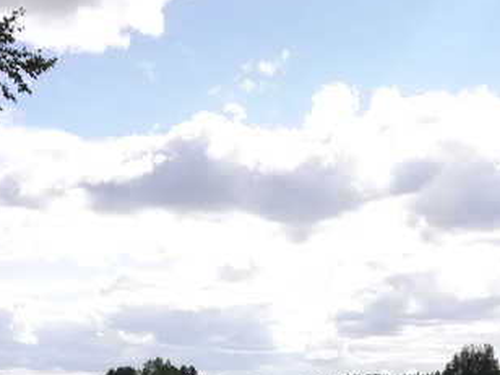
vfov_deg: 16.9
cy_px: 526
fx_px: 1170
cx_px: 286
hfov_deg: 24.1
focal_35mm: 81
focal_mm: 3.81
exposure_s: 1/684
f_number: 2.2
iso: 50
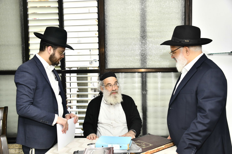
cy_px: 77
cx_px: 116
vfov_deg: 35.0
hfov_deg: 50.7
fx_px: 245
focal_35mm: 38
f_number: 5.6
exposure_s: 1/200
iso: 800
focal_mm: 38
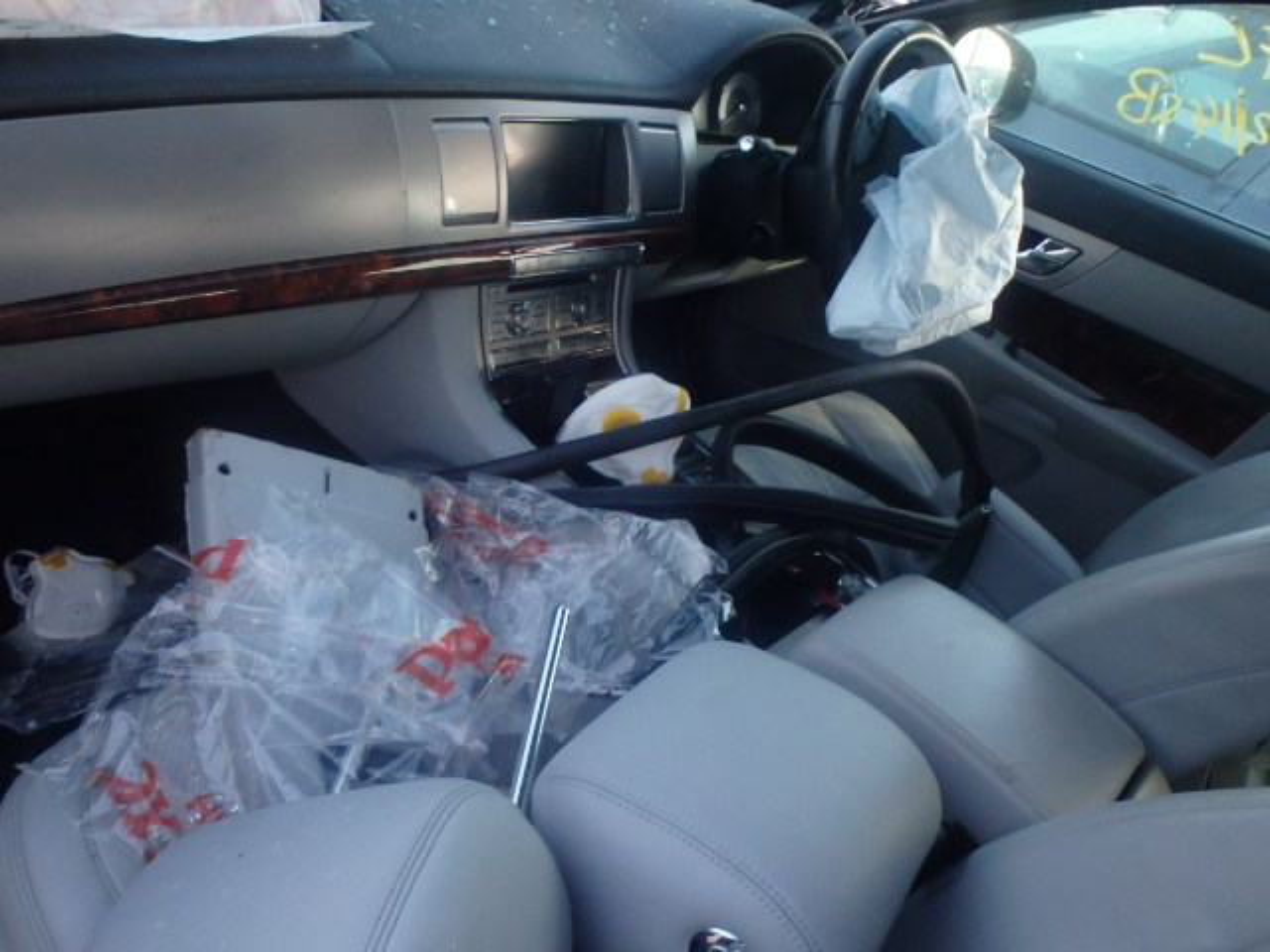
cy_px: 476
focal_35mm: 28
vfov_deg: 49.7
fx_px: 1027
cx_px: 635
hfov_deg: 63.4
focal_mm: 5
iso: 800
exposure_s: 1/20
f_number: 3.9
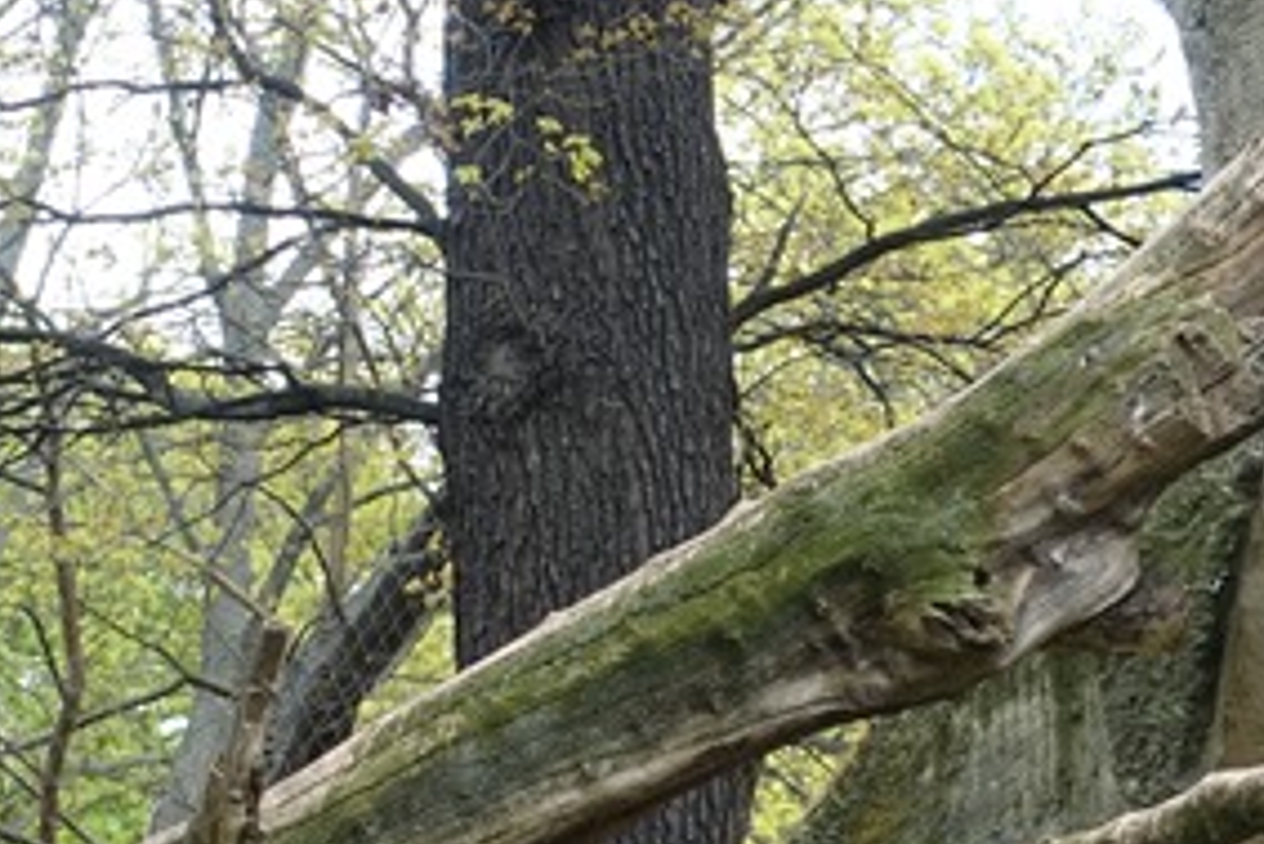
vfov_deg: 5.4
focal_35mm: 253
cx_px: 1514
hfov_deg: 8.1
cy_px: 610
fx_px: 8887
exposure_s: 1/80
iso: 125
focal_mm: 25.7
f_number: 4.5
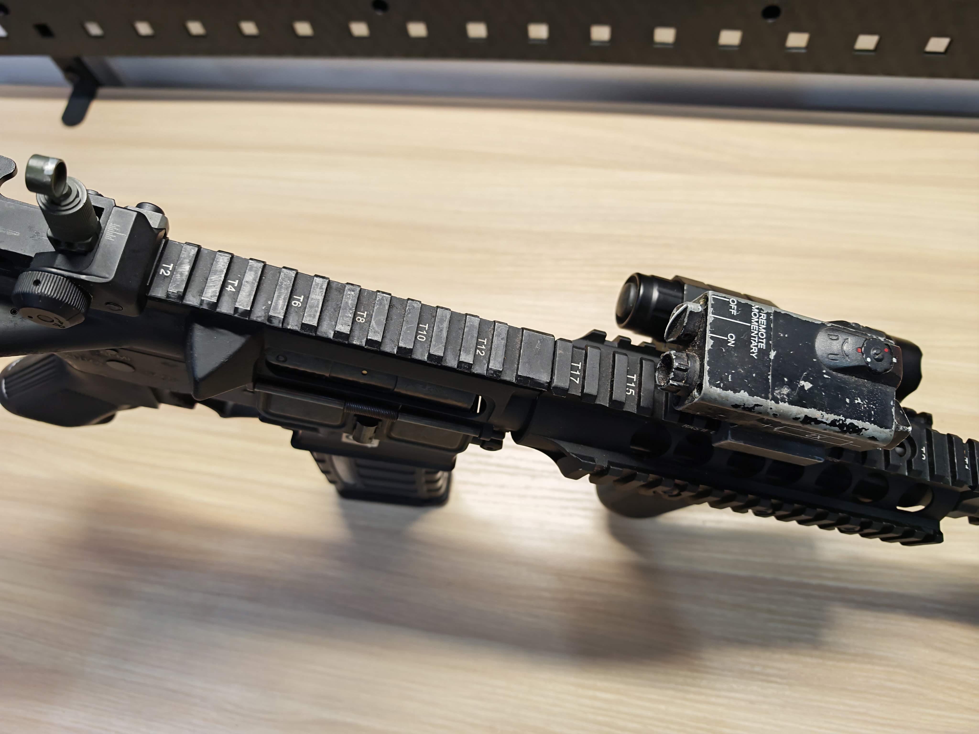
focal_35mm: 24
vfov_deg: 56.8
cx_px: 490
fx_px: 679
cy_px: 367
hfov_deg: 71.6
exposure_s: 1/100
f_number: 2
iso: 125
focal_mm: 6.83
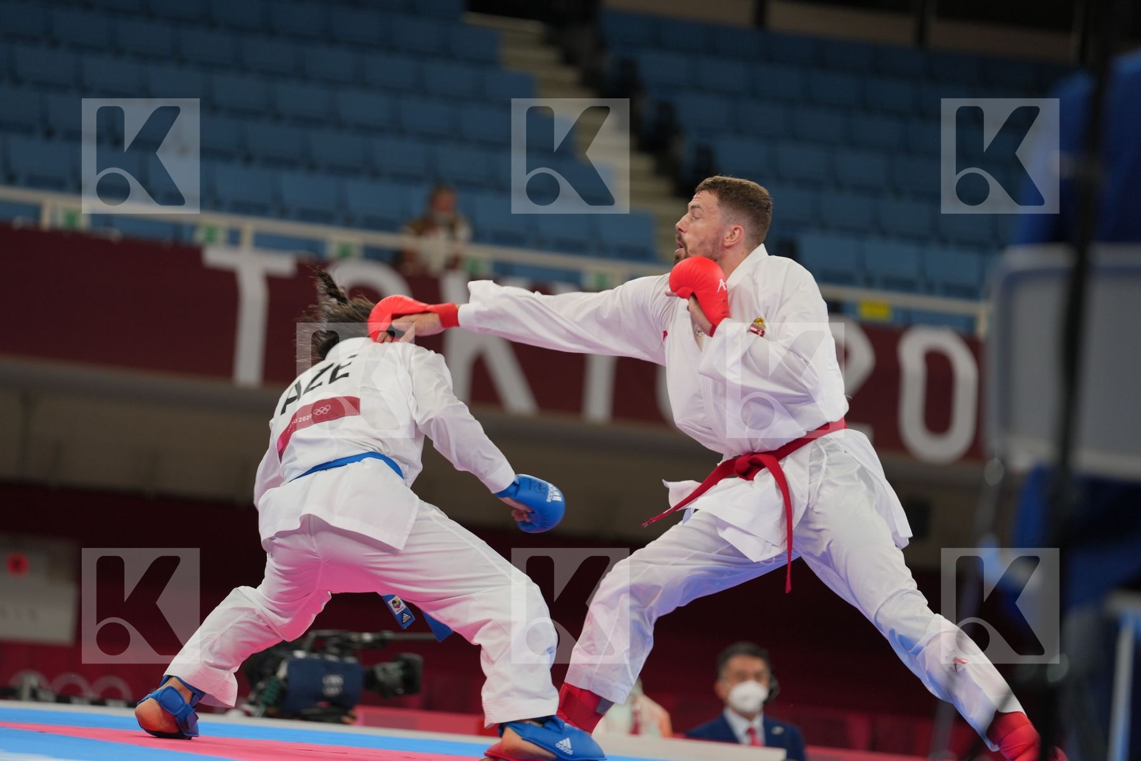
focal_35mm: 189
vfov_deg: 7.3
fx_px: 5990
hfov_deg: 10.9
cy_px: 380
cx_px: 570
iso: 320
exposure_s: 1/500
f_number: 2.8
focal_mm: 189
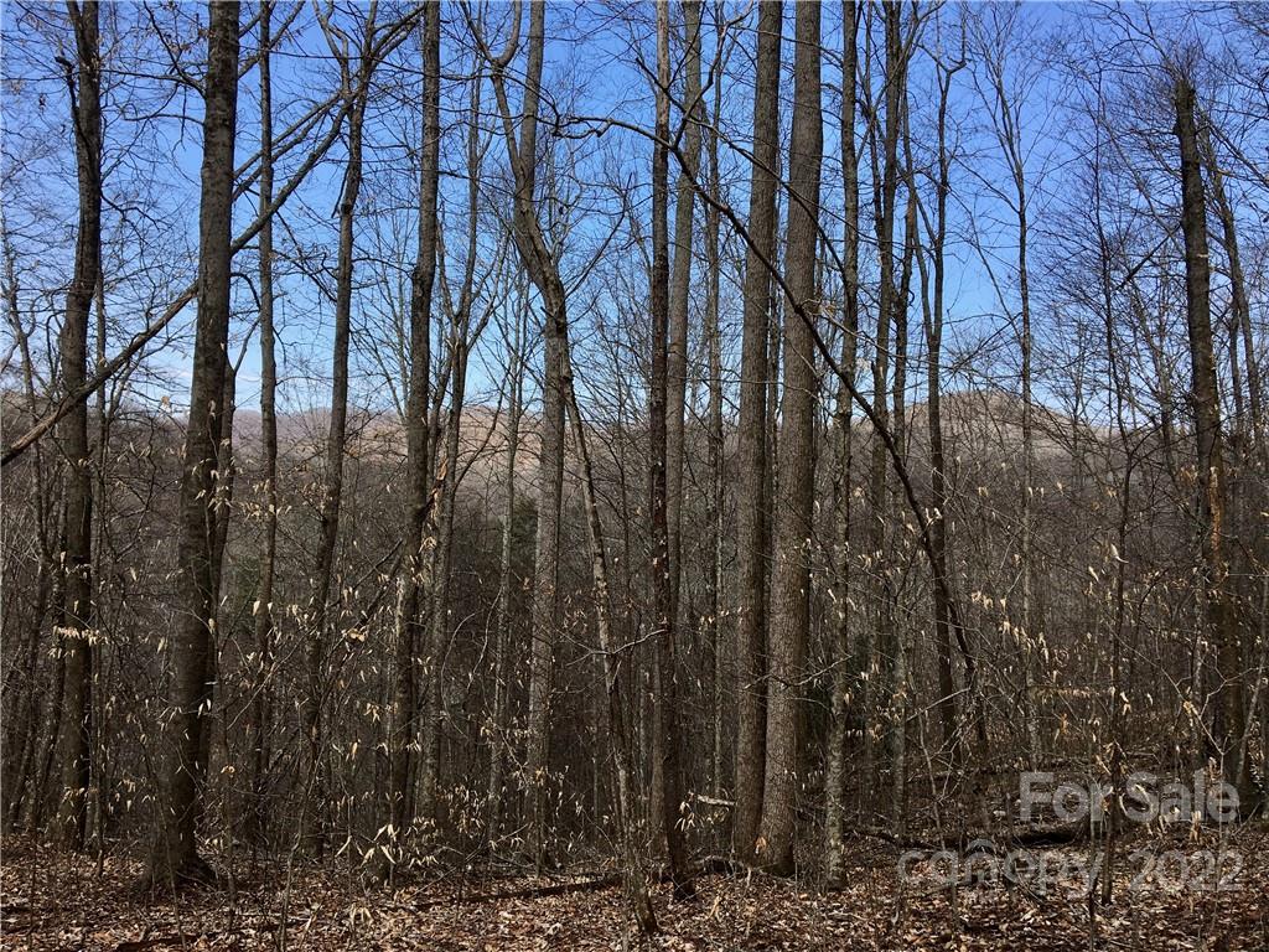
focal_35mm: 29
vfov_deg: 48.2
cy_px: 476
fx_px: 1063
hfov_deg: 61.7
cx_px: 634
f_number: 2.2
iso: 25
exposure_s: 1/810
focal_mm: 4.15
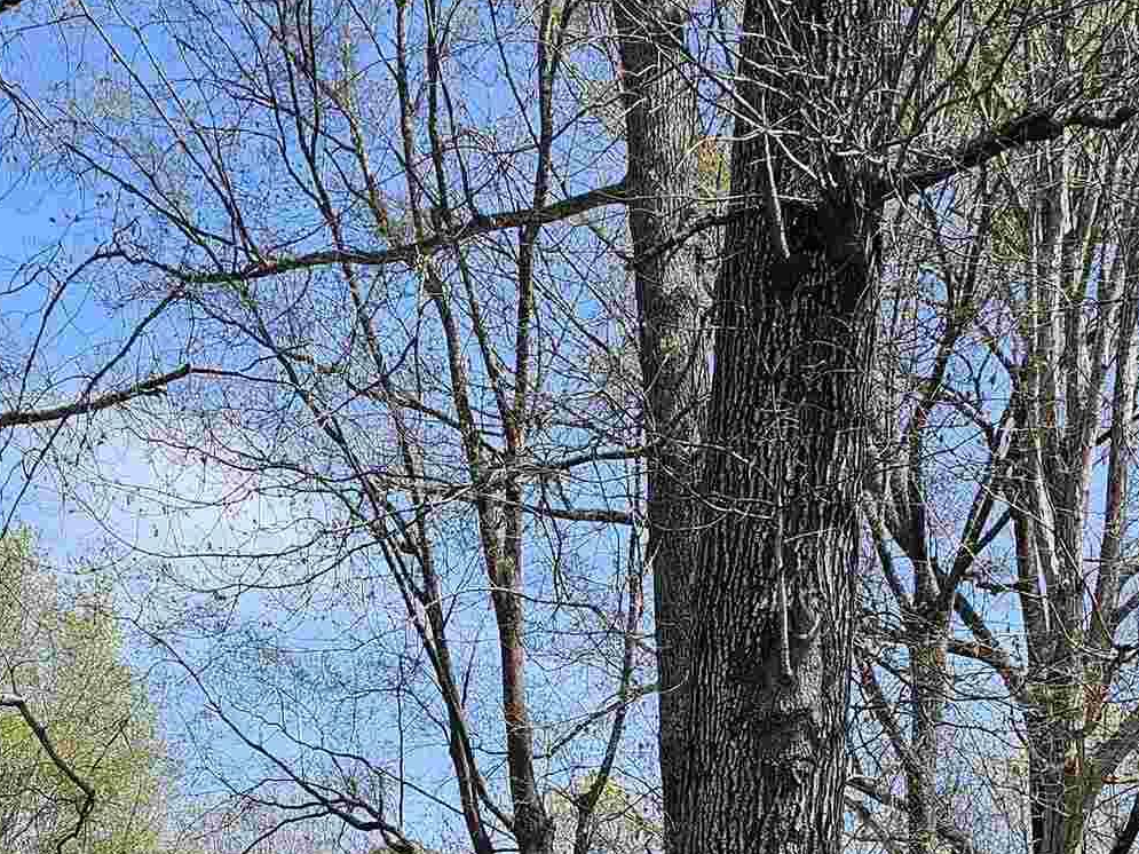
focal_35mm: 71
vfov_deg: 18.4
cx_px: 570
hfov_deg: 27.4
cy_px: 1271
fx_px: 2336
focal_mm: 6.3
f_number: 1.7
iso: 10
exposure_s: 1/423
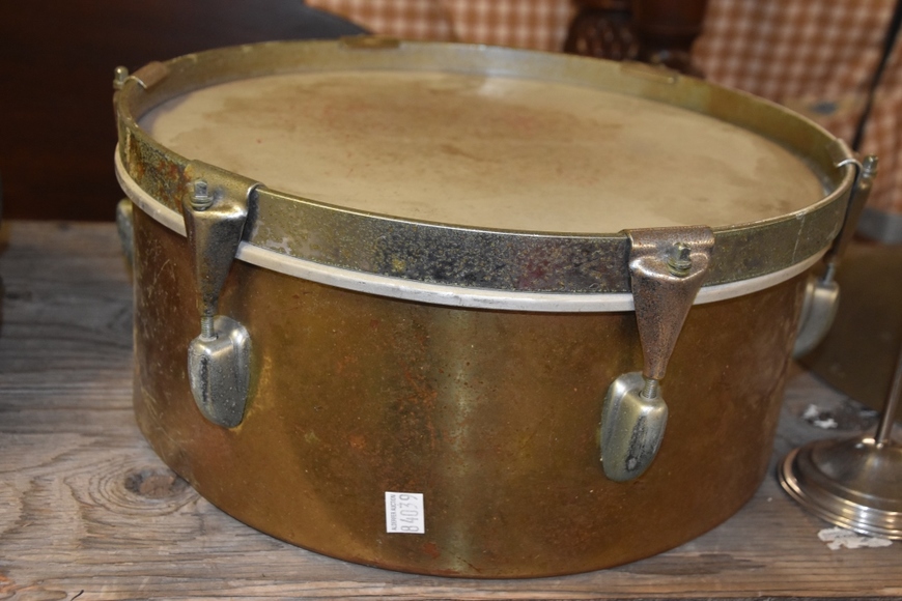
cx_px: 451
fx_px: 1165
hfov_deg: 42.3
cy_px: 300
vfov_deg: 28.9
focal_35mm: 46
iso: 2200
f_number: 4
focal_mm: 31
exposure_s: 1/60
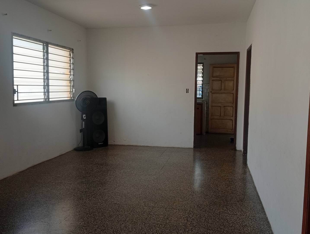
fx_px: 314
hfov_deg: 52.6
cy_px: 117
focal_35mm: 35
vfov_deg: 40.8
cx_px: 155
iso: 97
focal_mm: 3.98
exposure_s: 1/50
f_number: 1.8
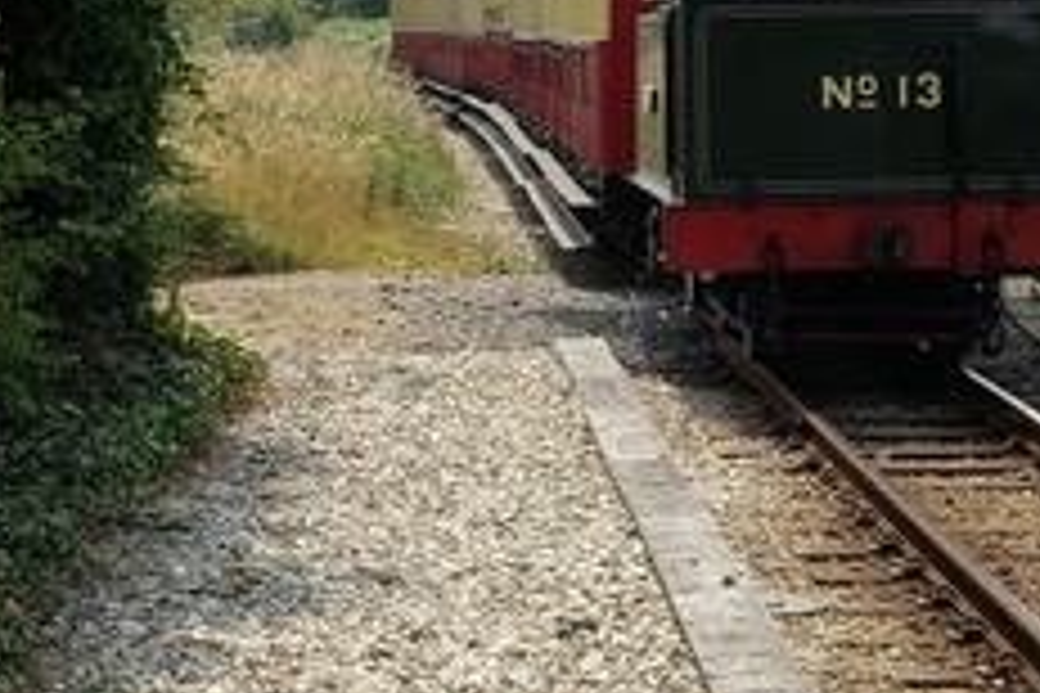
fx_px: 4160
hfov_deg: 14.2
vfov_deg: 9.5
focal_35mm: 144
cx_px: 207
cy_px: 220
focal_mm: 27.7
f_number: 5.6
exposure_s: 1/320
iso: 200
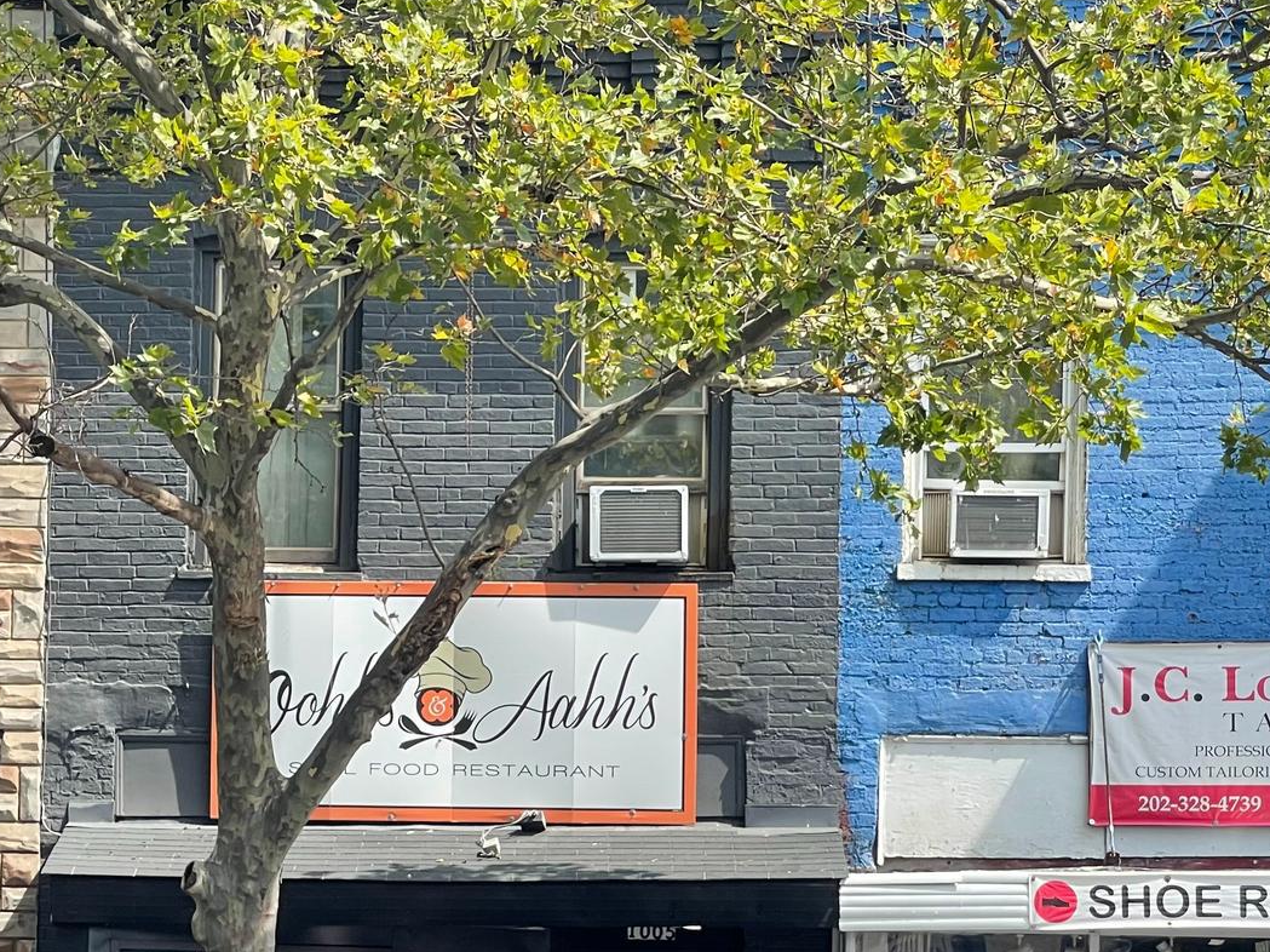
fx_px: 4584
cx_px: 174
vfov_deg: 11.8
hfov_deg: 15.6
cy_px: 819
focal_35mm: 125
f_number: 2.2
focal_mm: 7.5
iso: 20
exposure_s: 1/256
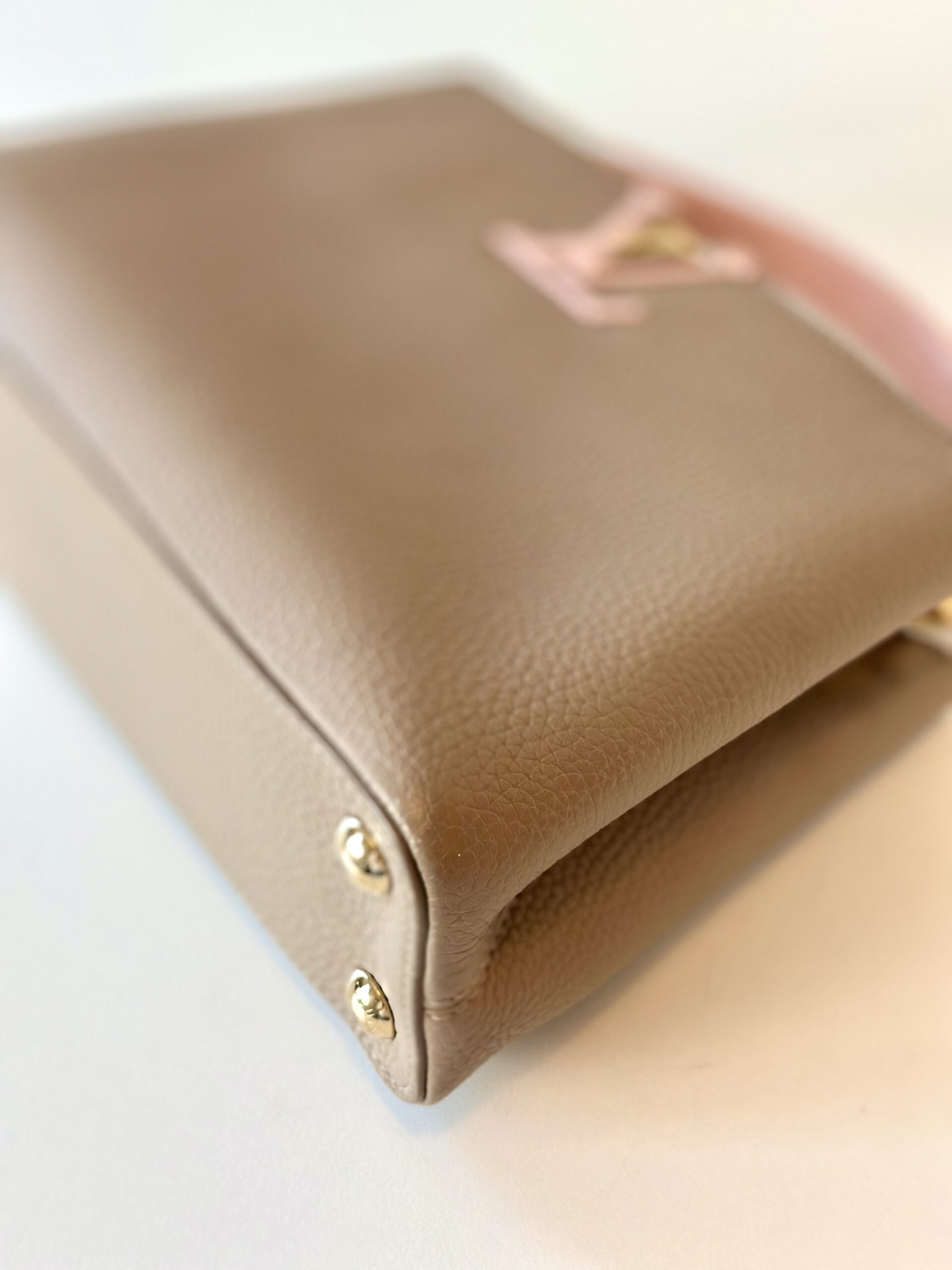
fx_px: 1760
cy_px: 635
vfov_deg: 39.7
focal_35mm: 48
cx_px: 476
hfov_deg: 30.3
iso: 160
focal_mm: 6.86
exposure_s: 1/100
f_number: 1.78
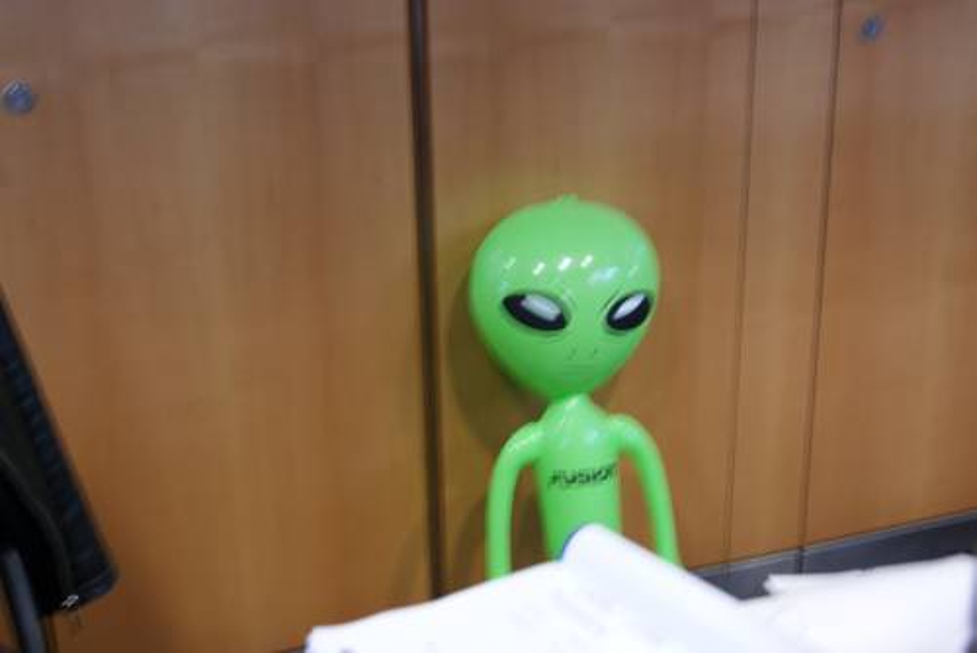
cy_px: 326
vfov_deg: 25.8
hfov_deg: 37.8
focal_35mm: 52
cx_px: 488
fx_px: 1426
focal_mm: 35
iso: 400
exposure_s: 1/10
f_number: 4.5
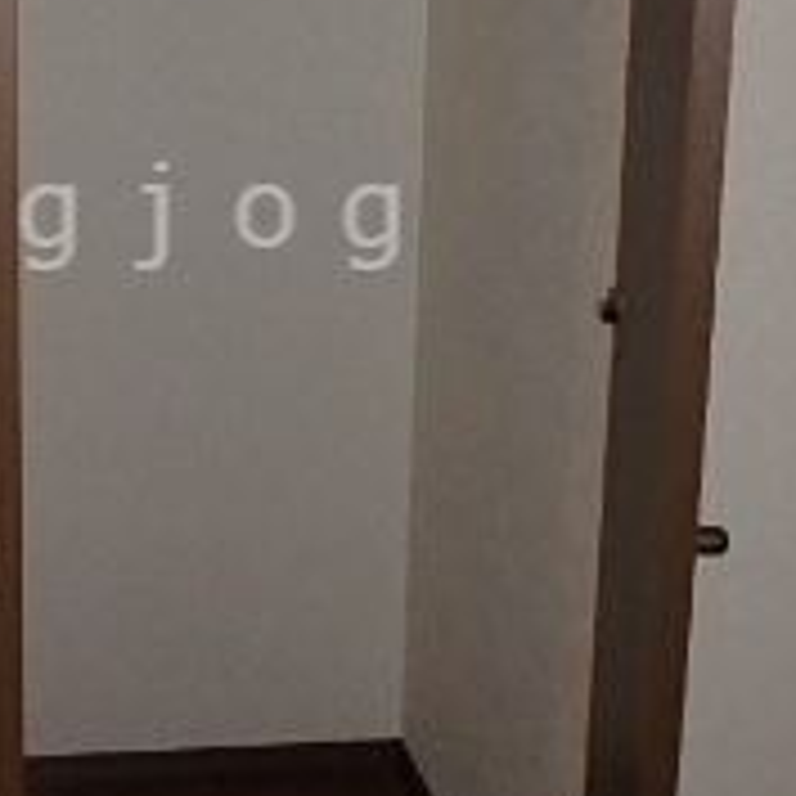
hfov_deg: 25.1
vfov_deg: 25.5
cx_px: 117
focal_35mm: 67
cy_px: 216
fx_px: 1743
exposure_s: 1/30
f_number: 3.5
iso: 400
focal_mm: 3.7
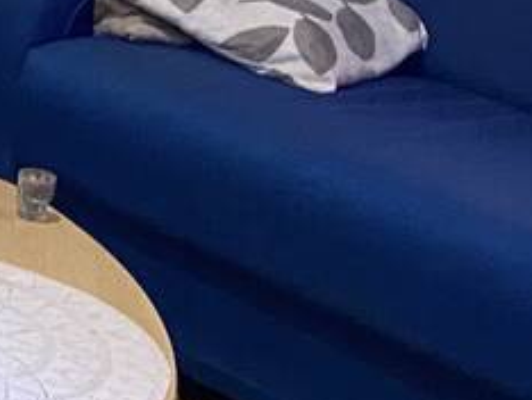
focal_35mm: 160
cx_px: -634
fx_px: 2462
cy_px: -430
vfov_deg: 8.7
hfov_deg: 10.9
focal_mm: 4.25
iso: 500
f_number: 1.8
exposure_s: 1/40
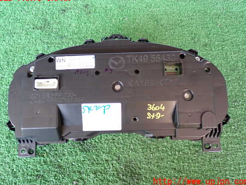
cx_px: 121
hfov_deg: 46.8
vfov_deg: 36.0
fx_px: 284
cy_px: 90
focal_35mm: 40
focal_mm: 6.83
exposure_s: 1/40
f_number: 2.7
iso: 640
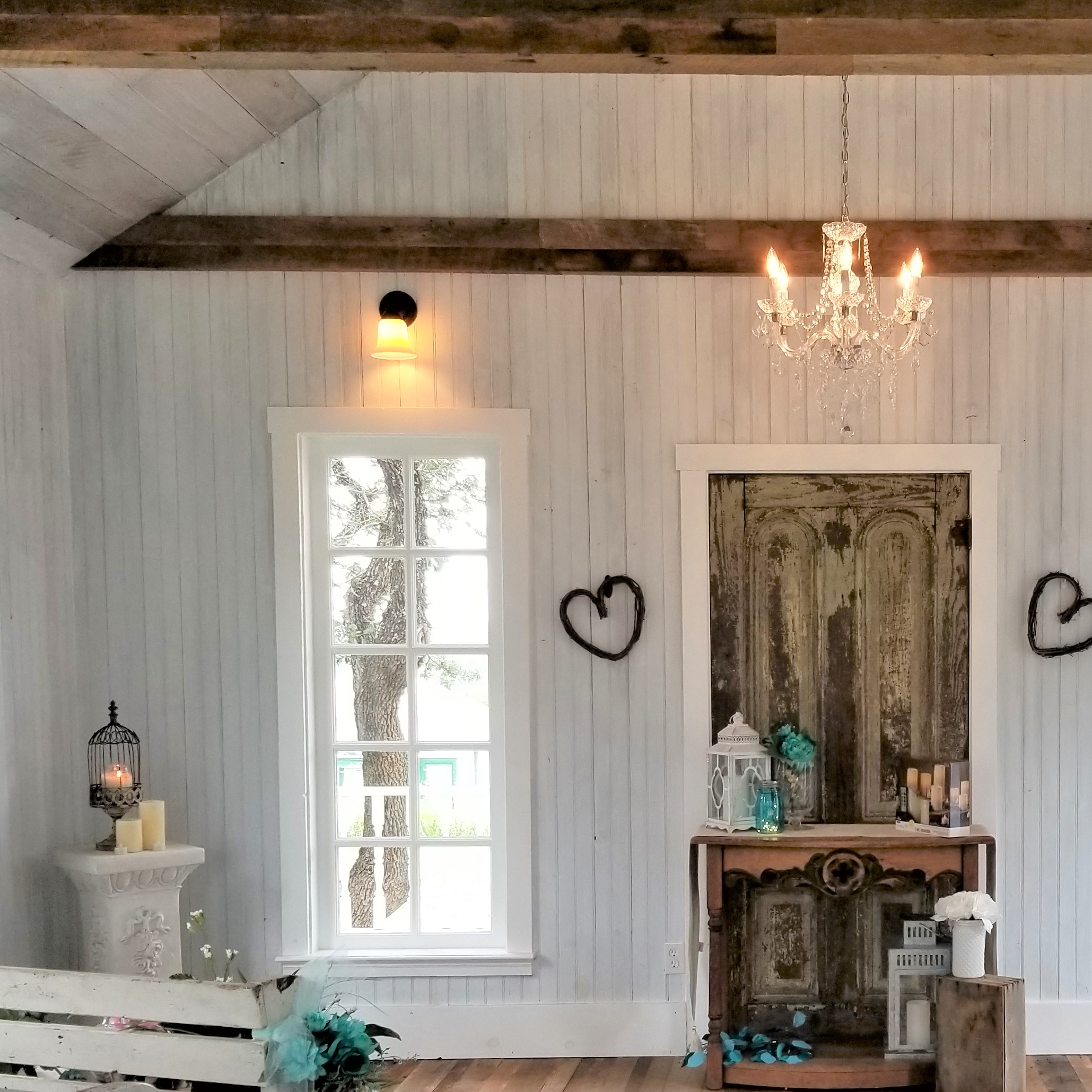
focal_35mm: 45
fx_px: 1606
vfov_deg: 36.9
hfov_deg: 36.1
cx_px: 899
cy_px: 783
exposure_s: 1/120
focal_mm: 4.25
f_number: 1.7
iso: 64
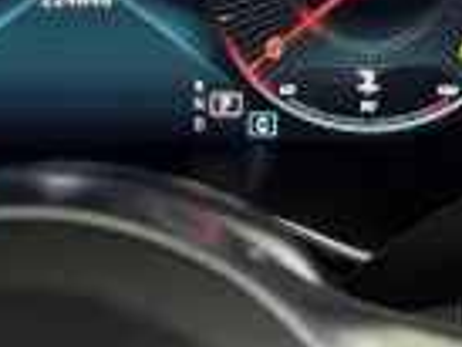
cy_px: -57
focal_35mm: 126
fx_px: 1683
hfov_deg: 15.5
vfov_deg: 11.6
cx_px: 78
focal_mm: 6.76
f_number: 1.78
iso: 250
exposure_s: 1/40
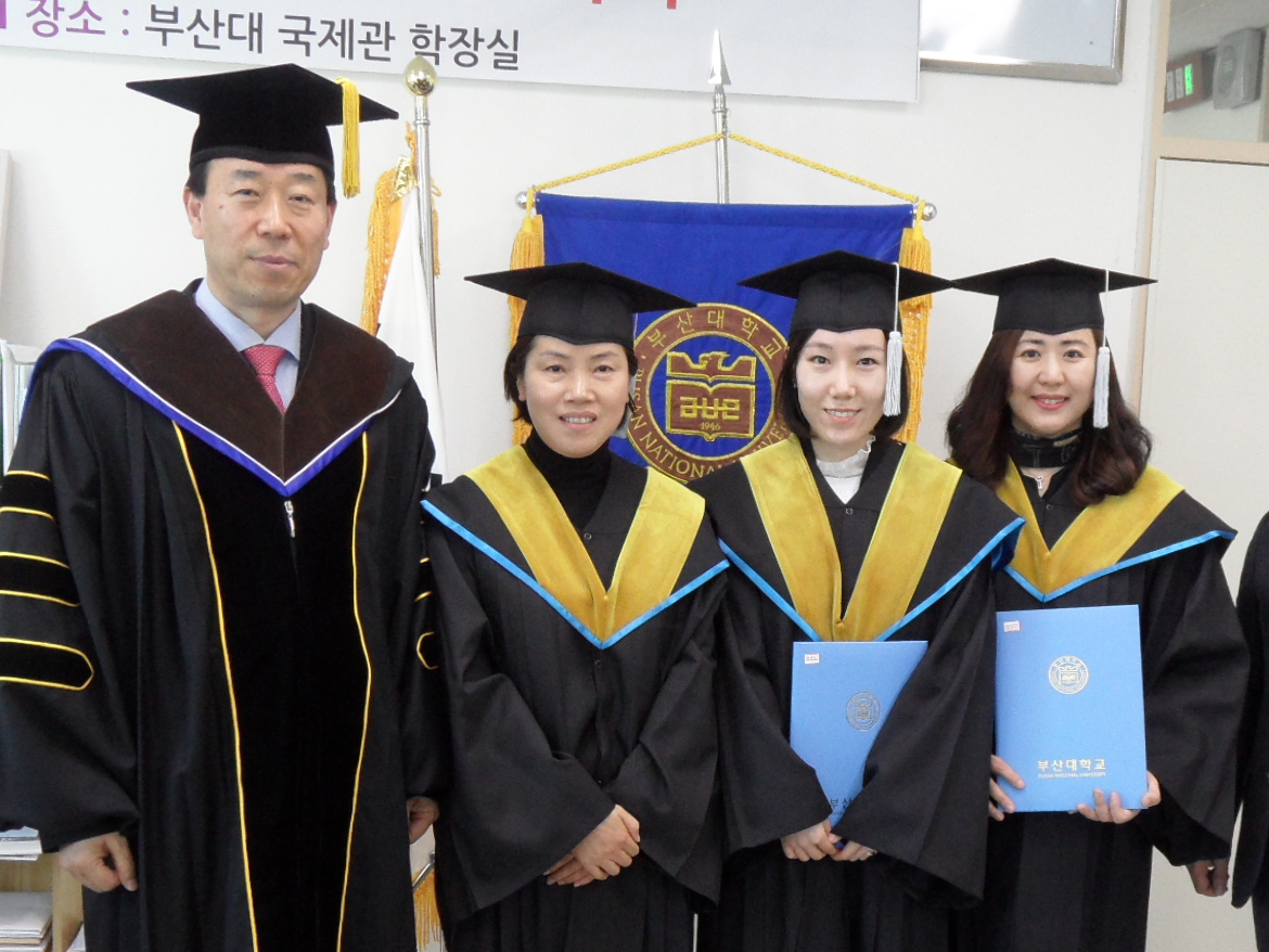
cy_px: 606
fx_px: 1797
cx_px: 718
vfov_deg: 29.5
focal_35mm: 49
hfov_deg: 38.8
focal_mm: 4.6
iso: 200
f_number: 3.4
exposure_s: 1/30
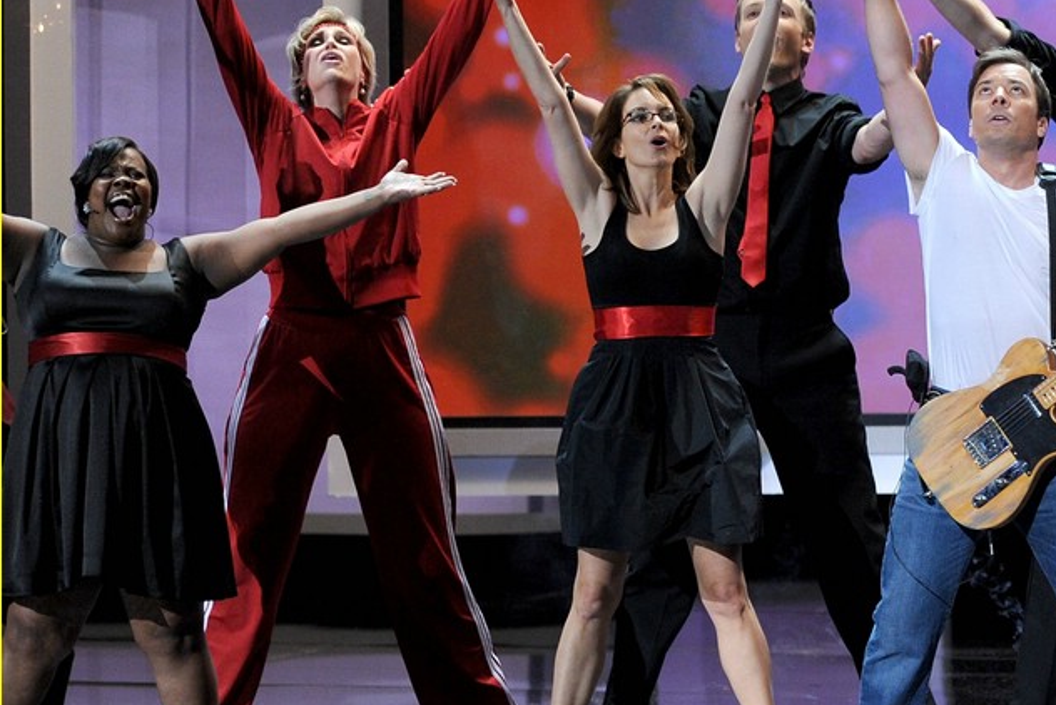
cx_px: 1018
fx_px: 22684
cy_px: 332
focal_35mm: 773
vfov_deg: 1.8
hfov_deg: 2.7
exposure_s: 1/320
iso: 2500
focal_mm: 400
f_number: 4.5
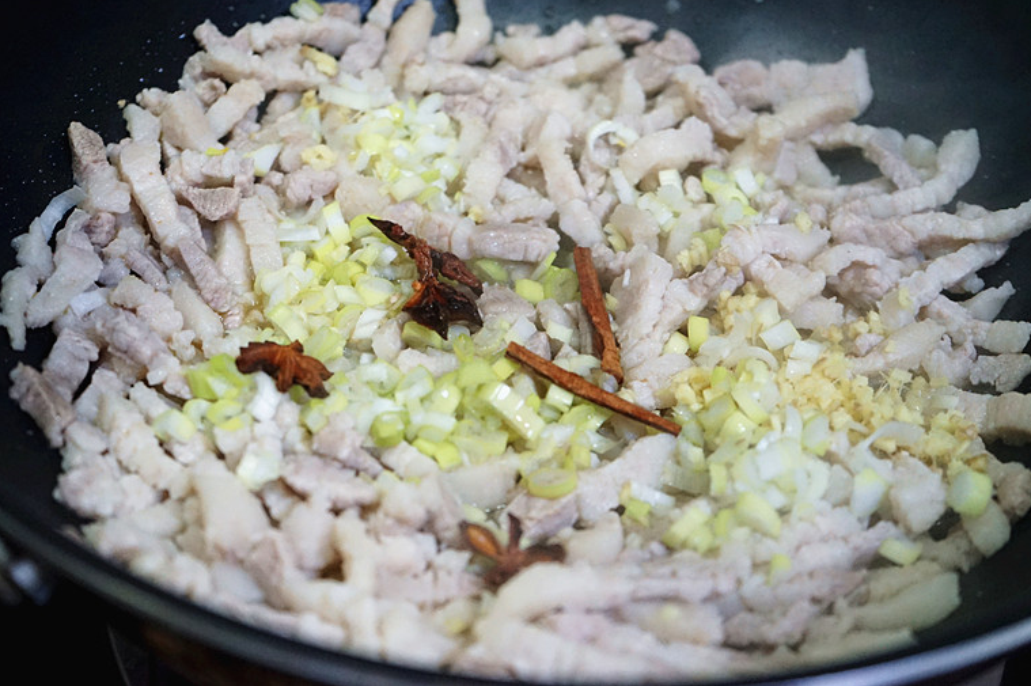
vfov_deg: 23.3
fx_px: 1660
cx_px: 508
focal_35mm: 58
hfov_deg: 34.5
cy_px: 327
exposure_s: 1/40
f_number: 5
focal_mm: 55
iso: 6400
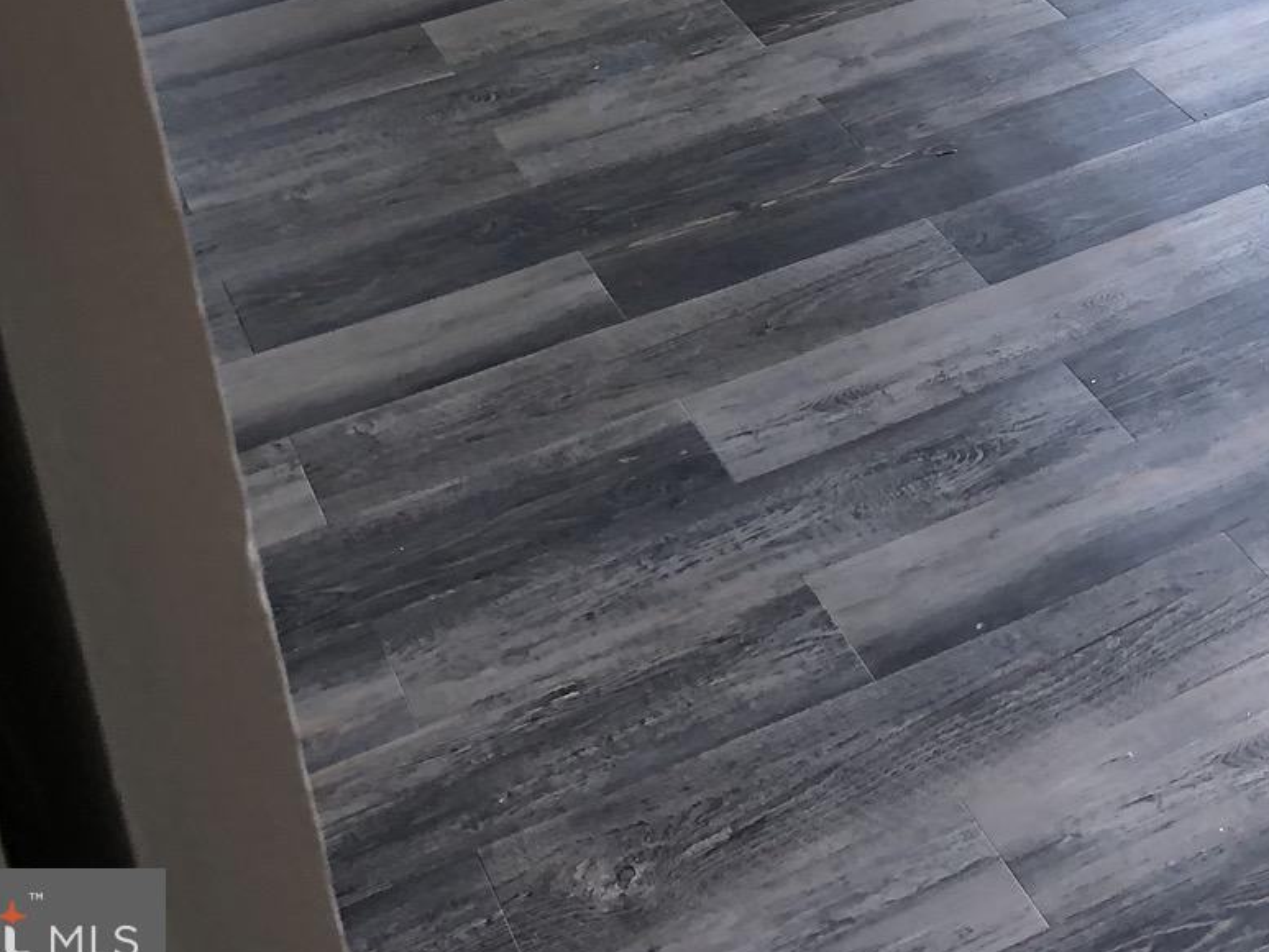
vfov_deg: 18.9
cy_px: -240
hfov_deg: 24.7
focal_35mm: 73
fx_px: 2677
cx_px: 1417
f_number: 1.8
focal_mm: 4
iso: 32
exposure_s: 1/120
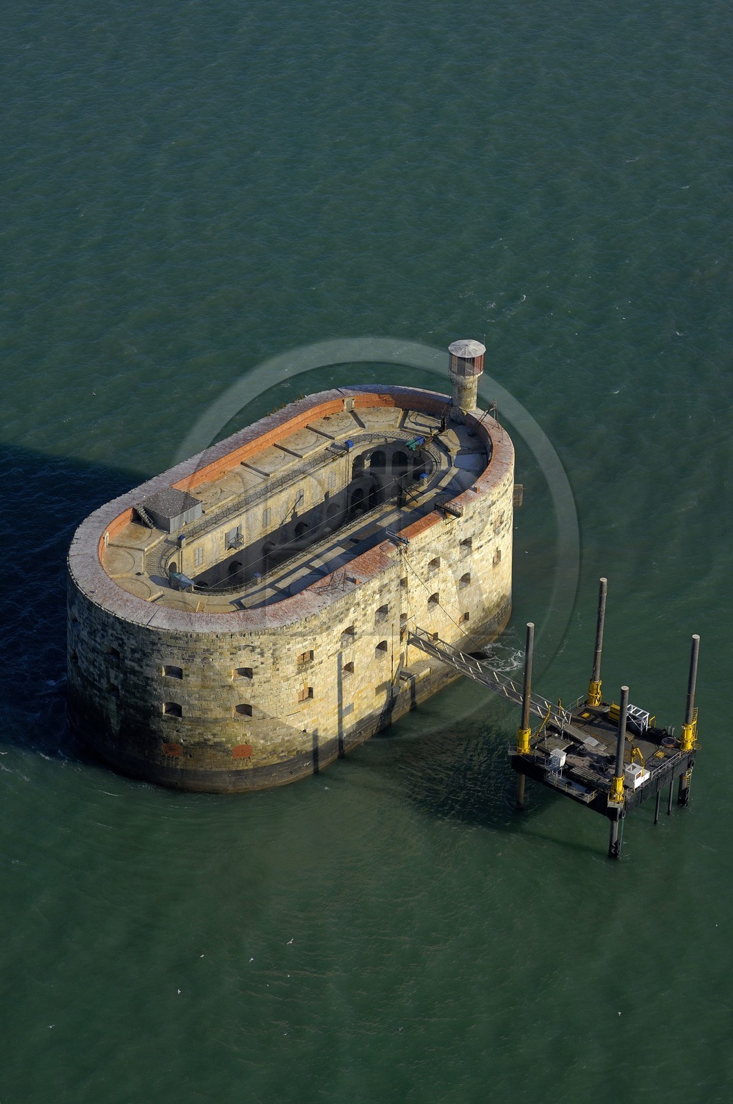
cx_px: 366
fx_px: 2849
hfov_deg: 14.7
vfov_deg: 21.9
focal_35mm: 93
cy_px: 552
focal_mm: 62
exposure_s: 1/800
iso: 100
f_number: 5
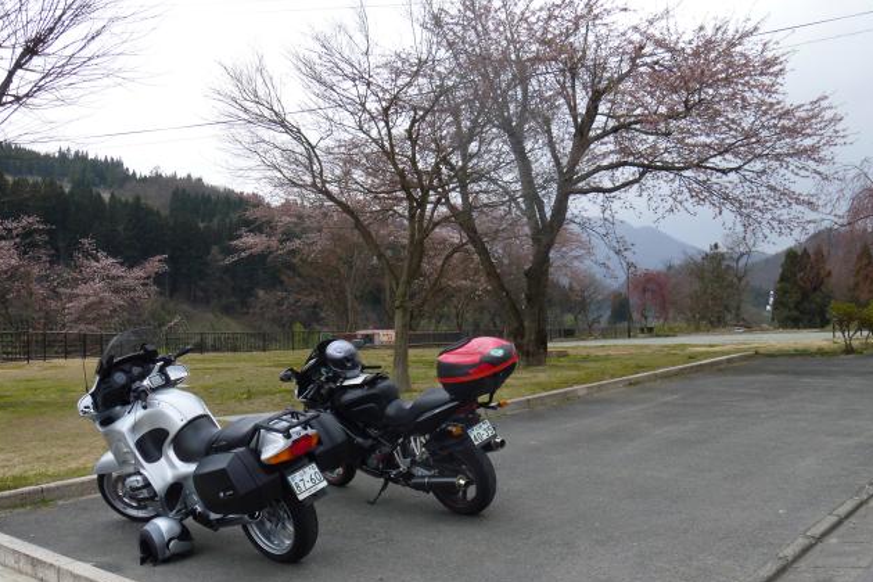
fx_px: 897
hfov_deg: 51.9
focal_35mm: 37
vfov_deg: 35.9
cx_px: 434
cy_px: 299
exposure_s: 1/200
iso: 80
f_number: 4.5
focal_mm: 6.3
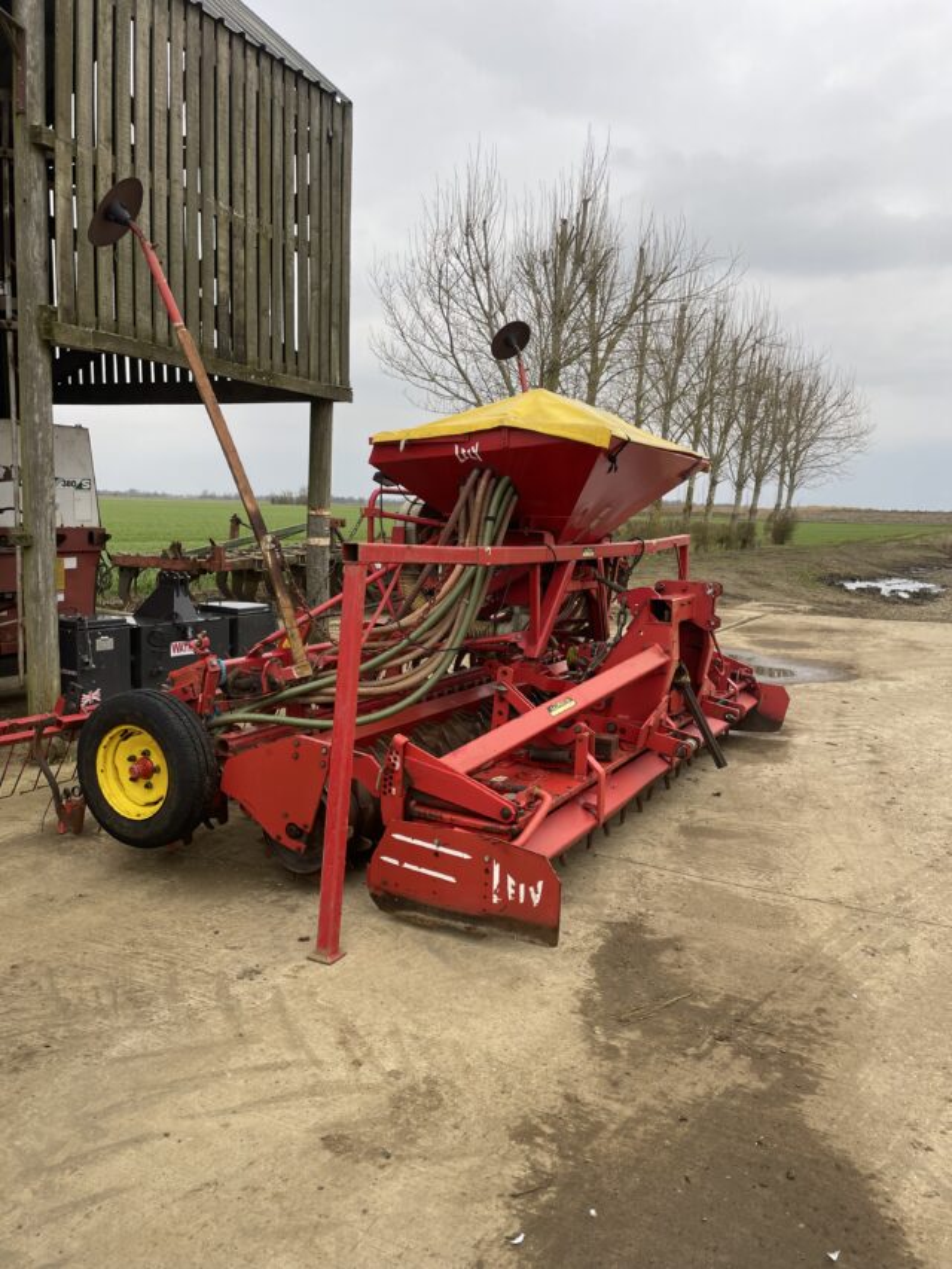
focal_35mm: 26
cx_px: 476
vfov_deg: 67.3
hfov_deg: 53.1
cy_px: 634
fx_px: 953
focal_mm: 4.2
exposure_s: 1/175
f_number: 1.6
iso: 32
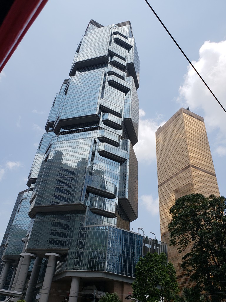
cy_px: 151
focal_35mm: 26
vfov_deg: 67.3
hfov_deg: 53.1
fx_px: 226
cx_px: 113
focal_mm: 4.3
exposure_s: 1/1951
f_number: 2.4
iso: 50
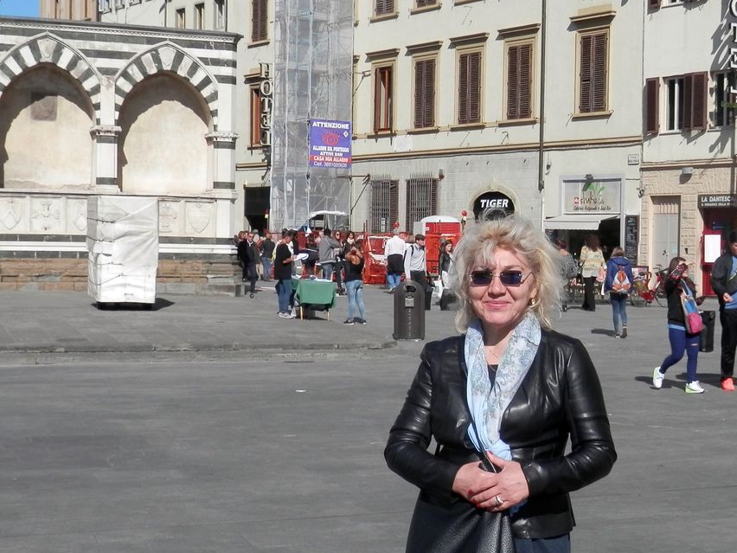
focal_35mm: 62
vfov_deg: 23.7
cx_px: 504
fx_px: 1320
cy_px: 278
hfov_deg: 30.9
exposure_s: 1/160
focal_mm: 6
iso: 80
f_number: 9.7
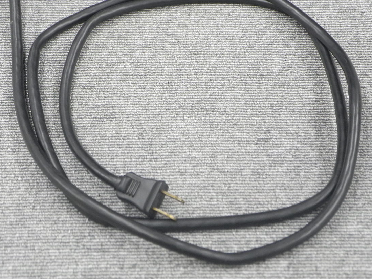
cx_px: 191
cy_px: 88
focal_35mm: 99
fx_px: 1064
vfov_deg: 14.9
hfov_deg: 19.8
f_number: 4
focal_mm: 14.5
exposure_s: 1/30
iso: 400
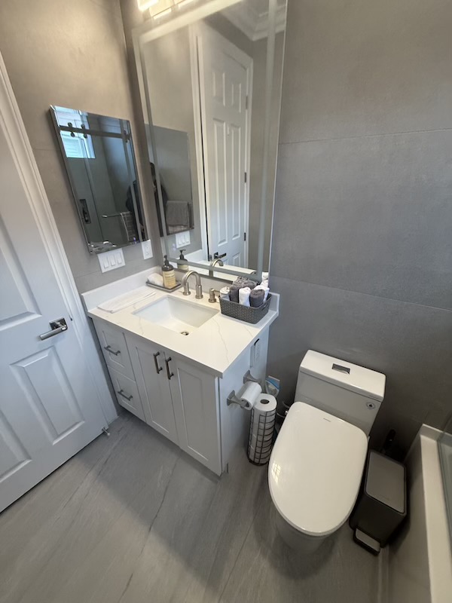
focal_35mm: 14
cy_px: 302
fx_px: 244
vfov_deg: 102.1
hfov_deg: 85.7
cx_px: 226
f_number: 2.2
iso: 200
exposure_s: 1/120
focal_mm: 2.22
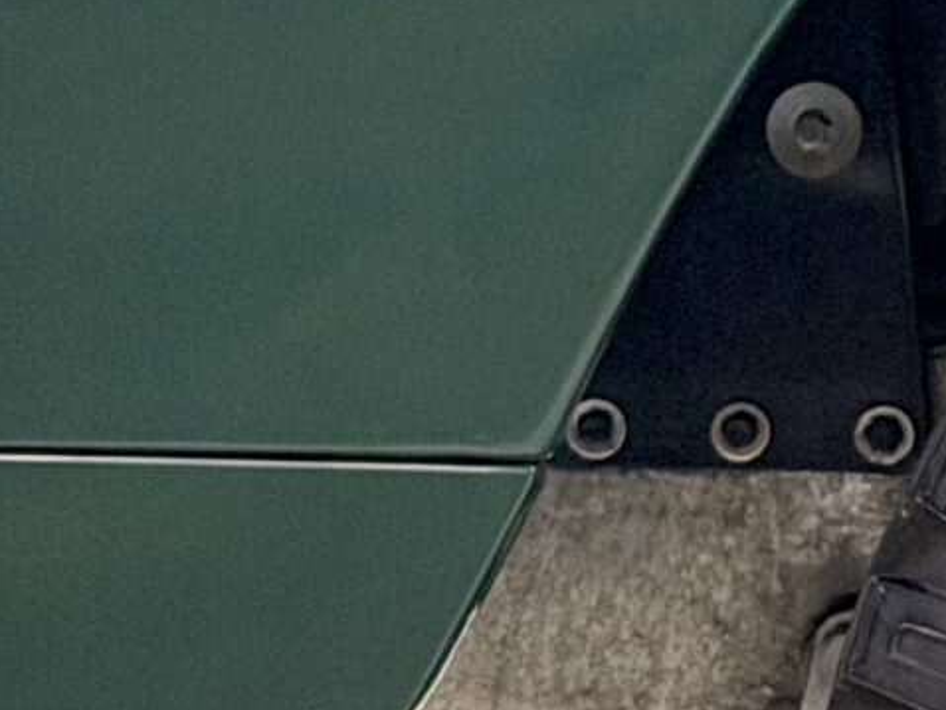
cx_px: 1884
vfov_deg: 5.8
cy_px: 305
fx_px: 7027
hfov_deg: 7.4
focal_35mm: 257
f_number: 1.78
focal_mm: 6.76
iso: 320
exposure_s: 1/33
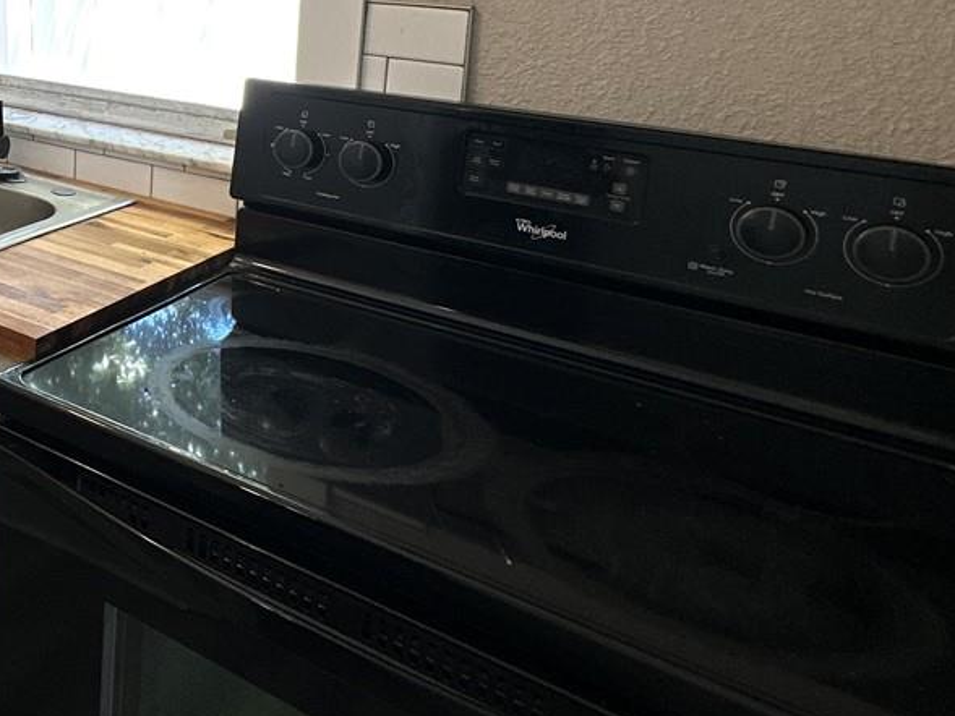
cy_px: 37
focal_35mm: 38
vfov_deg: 35.0
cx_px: -170
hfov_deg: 37.8
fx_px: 1049
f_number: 2.2
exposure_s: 1/120
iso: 50
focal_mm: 2.22
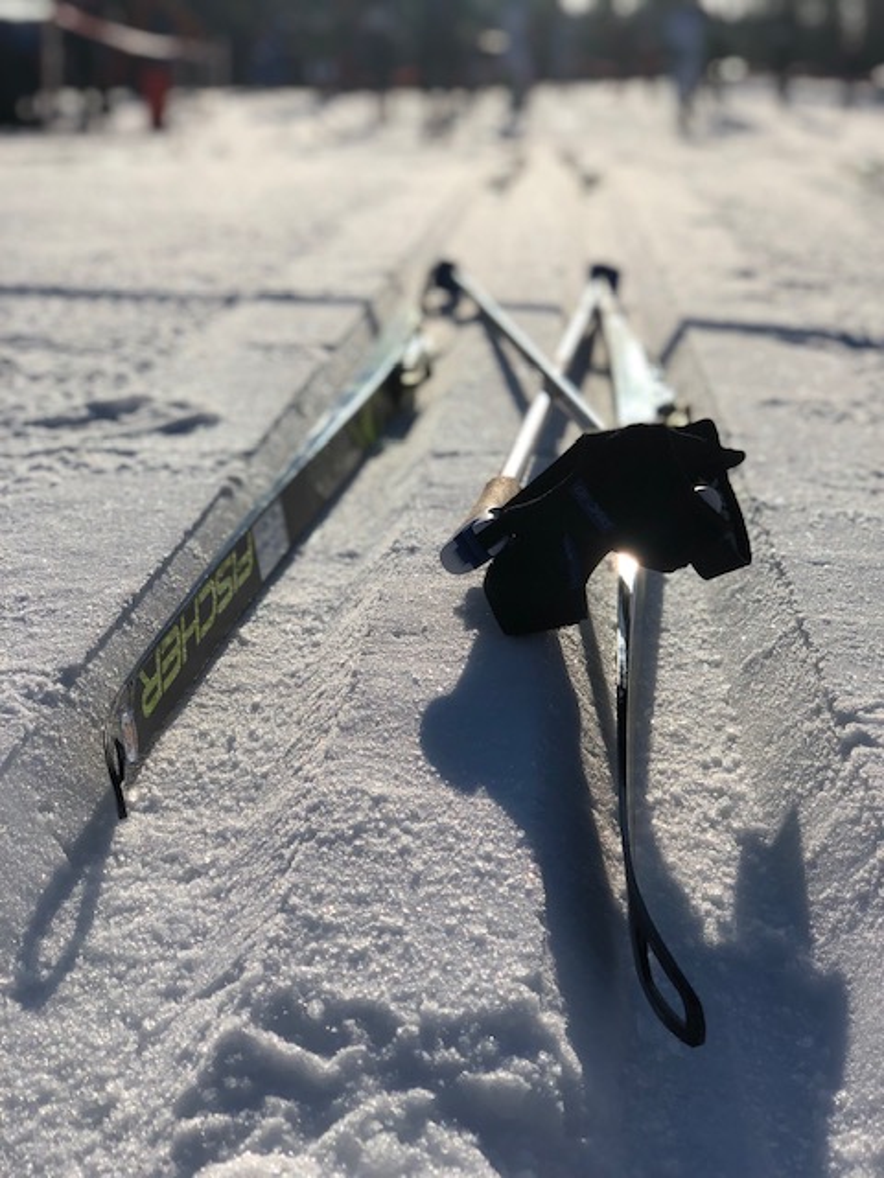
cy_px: 589
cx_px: 442
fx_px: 1771
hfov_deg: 28.0
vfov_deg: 36.8
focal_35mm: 52
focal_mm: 6
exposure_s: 1/3436
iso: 16
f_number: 2.4
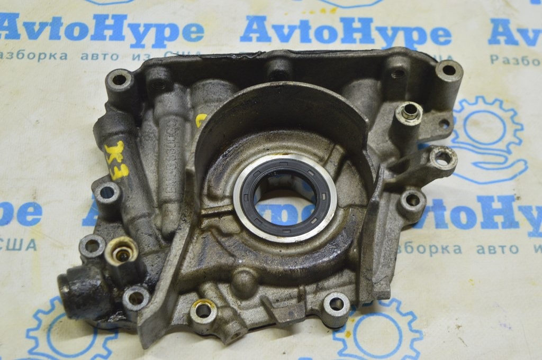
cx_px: 271
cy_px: 180
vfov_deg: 23.7
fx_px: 857
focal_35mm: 57
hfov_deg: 35.1
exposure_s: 1/20
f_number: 5.6
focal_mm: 38
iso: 400
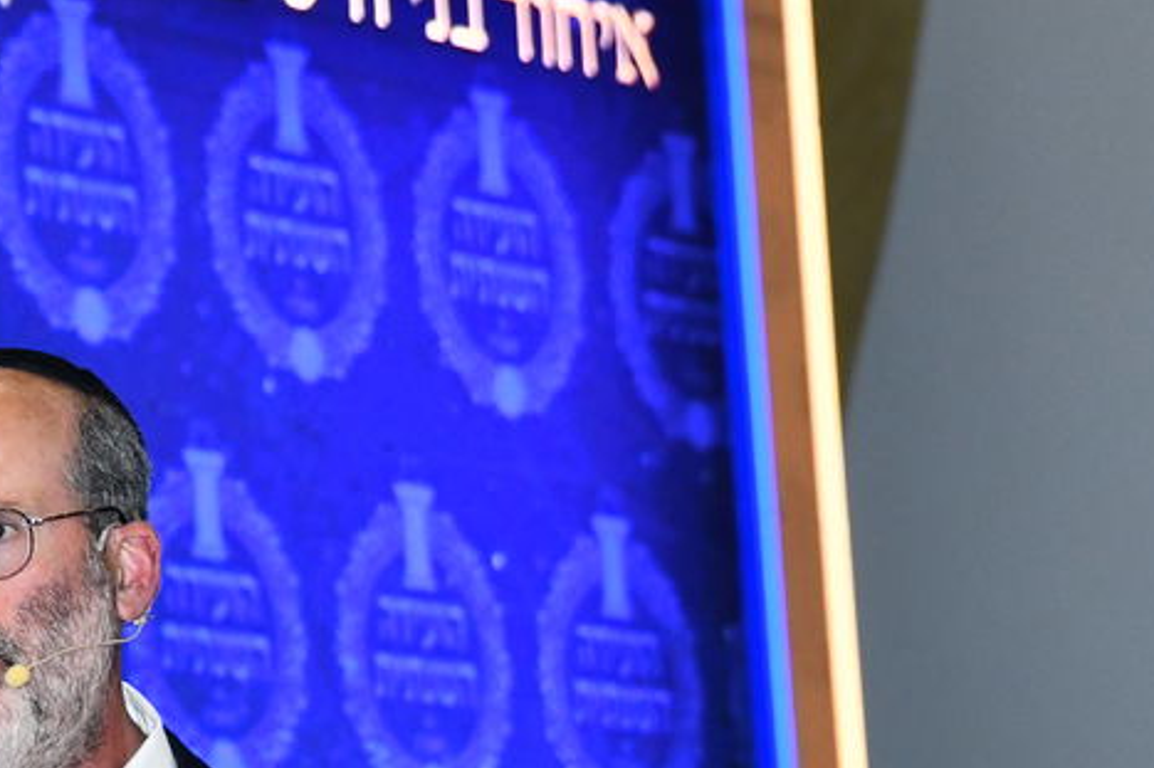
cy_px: 577
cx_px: -7
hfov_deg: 7.0
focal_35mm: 294
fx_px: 9420
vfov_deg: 4.7
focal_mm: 98
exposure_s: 1/125
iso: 1250
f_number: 5.6
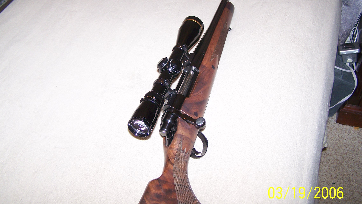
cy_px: 89
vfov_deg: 28.3
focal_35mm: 42
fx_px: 403
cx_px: 181
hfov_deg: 48.4
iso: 100
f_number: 2.8
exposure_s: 1/60
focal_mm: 6.3
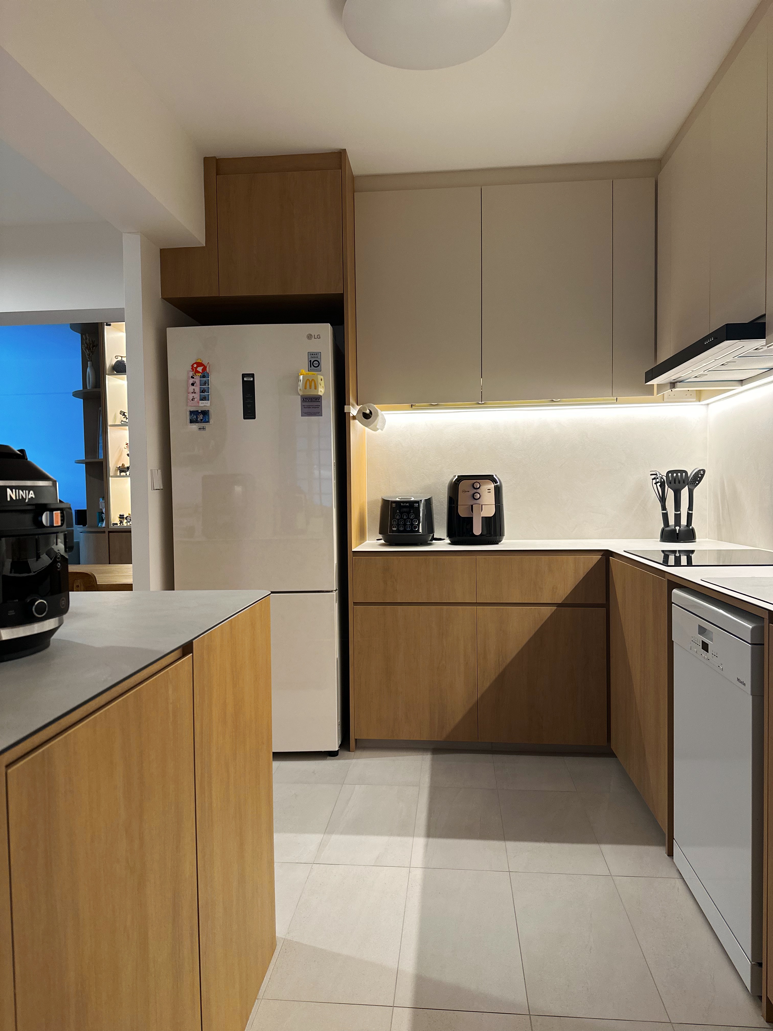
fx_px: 715
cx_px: 386
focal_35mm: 24
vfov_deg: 71.6
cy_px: 516
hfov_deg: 56.8
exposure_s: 1/50
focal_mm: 6.86
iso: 200
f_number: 1.78
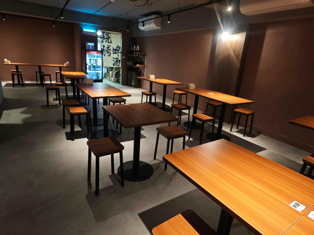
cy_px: 118
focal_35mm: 19
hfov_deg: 84.7
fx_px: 172
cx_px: 157
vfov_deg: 68.7
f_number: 1.8
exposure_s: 1/24
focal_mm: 2.03
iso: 160
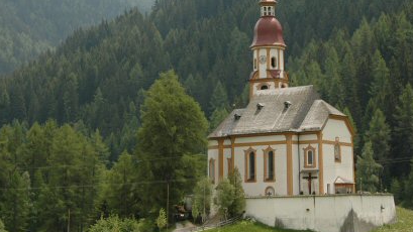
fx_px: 1051
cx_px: 186
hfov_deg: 22.2
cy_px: 85
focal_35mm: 96
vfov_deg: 12.6
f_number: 8
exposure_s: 1/250
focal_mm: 50
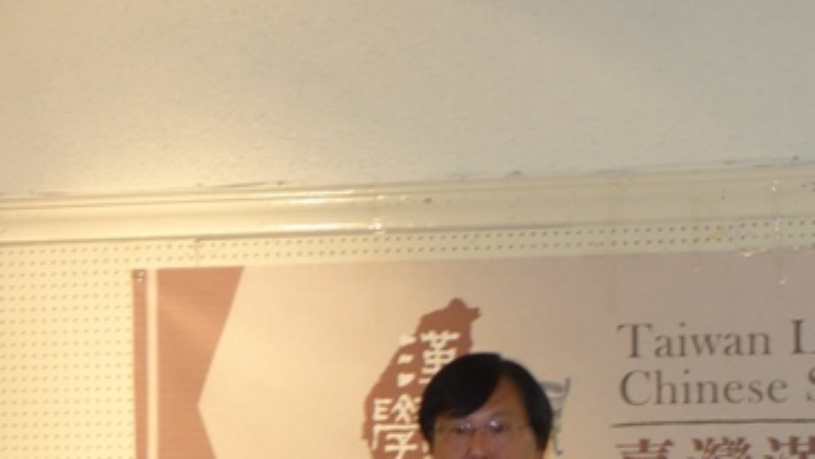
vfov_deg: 7.3
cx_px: 648
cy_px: 510
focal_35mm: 165
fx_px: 3566
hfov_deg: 13.0
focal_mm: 27.86
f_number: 4
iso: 800
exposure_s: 1/30
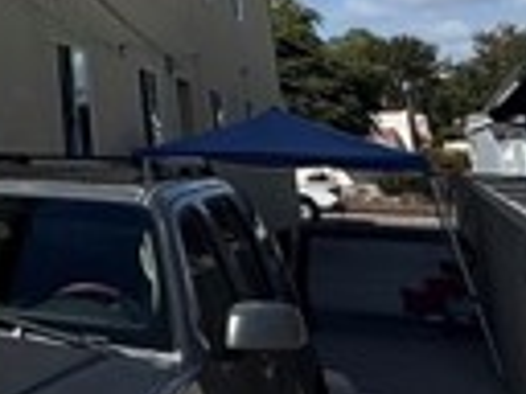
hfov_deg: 19.5
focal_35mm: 70
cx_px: -456
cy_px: -78
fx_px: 1064
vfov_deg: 19.8
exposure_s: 1/5155
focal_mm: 2.22
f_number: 2.2
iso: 50
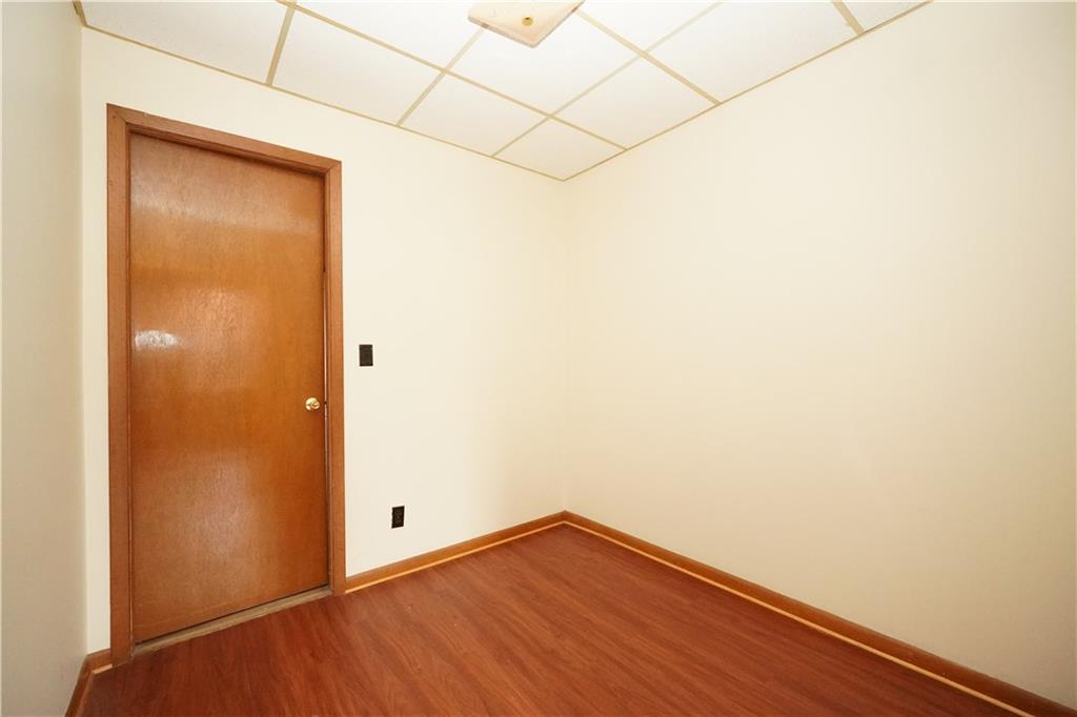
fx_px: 449
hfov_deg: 100.4
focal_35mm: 15
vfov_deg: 77.3
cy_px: 358
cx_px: 538
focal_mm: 10
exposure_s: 1/125
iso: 6400
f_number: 4.5
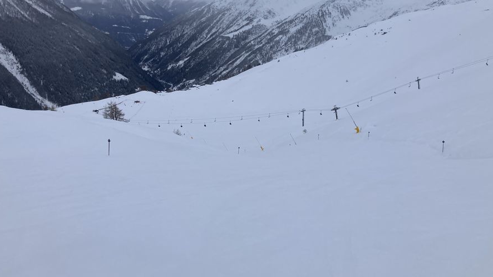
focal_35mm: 31
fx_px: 405
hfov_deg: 62.6
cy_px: 113
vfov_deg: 37.6
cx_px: 244
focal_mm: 3.99
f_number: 1.8
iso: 20
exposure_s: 1/1779
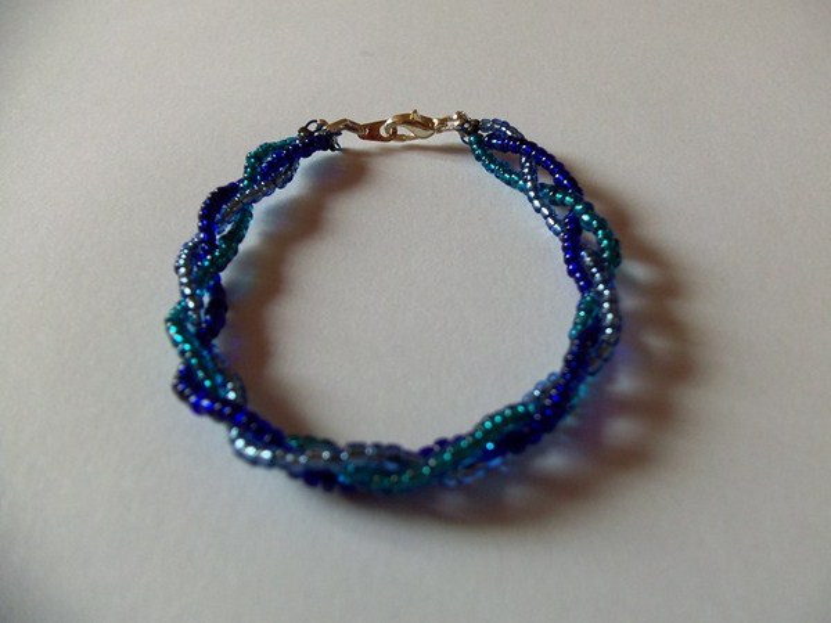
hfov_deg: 61.7
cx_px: 416
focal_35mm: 29
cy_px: 312
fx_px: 696
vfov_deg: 48.2
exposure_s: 1/30
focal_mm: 5.2
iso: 125
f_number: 3.4
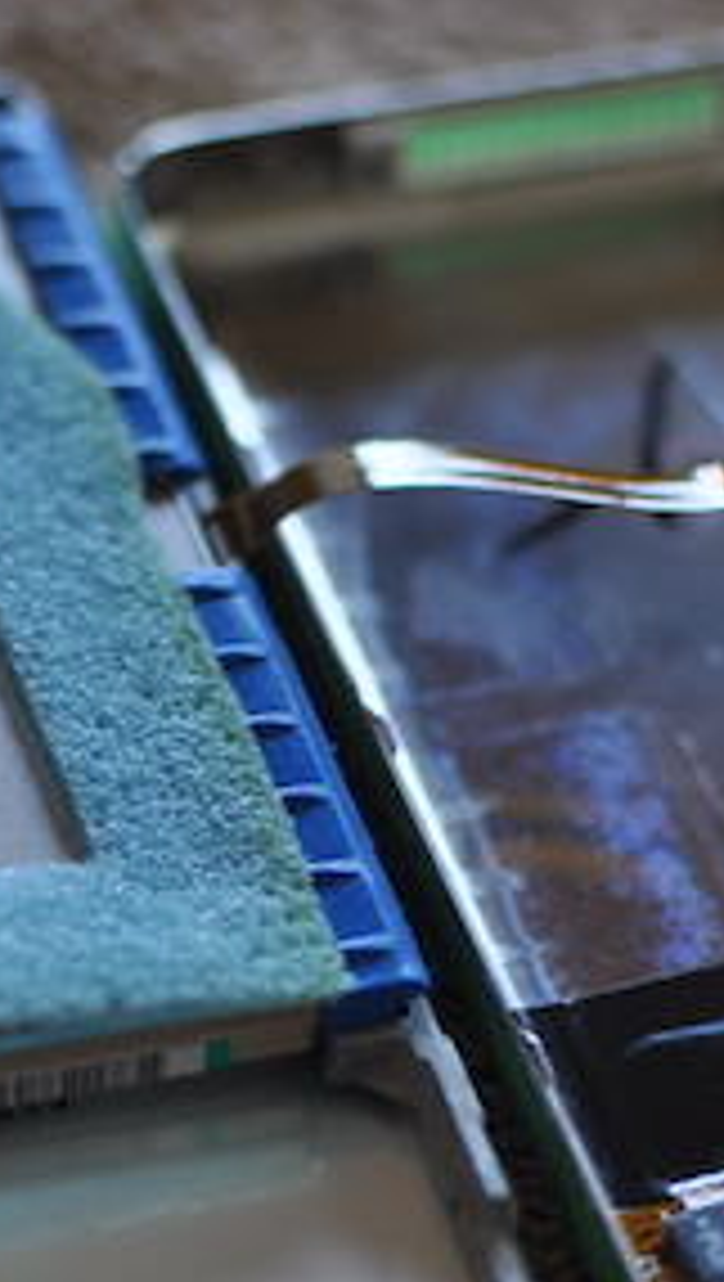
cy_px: 875
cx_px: -58
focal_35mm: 123
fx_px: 4190
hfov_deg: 9.8
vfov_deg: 17.3
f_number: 3.2
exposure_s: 1/40
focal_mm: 35
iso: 200
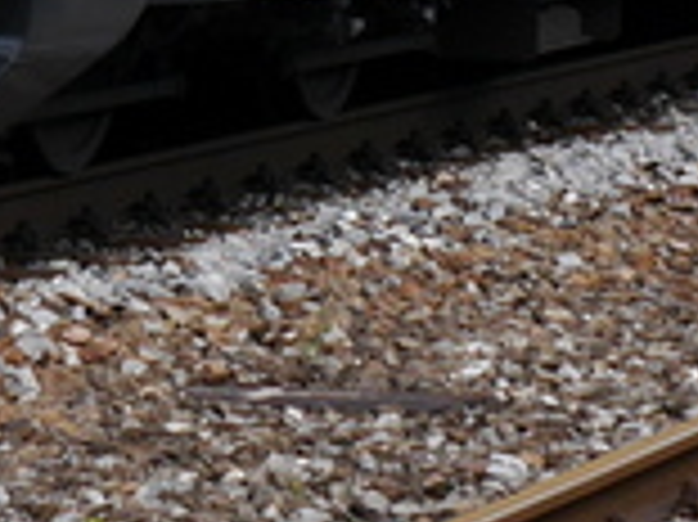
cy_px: -558
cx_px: 149
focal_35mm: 402
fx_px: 8100
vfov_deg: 3.7
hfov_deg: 4.9
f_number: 7.1
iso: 160
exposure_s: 1/250
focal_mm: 26
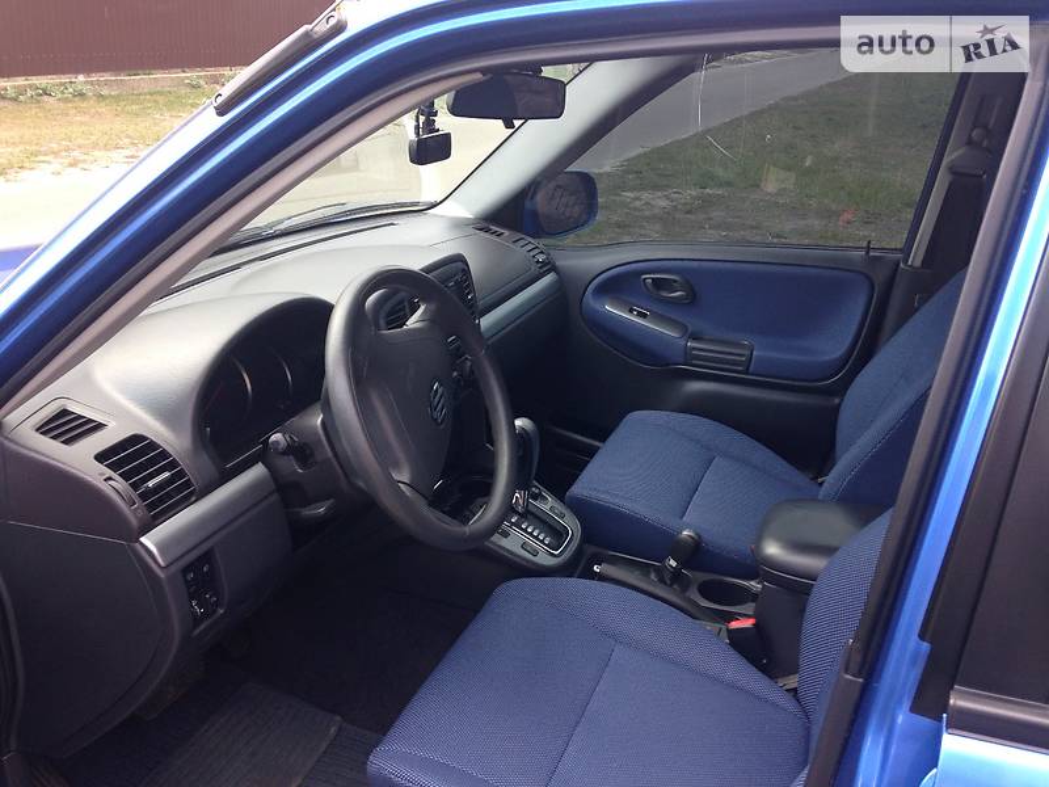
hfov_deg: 55.4
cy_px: 394
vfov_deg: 42.9
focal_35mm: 33
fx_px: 1000
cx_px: 524
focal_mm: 4.1
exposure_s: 1/120
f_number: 2.4
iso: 50
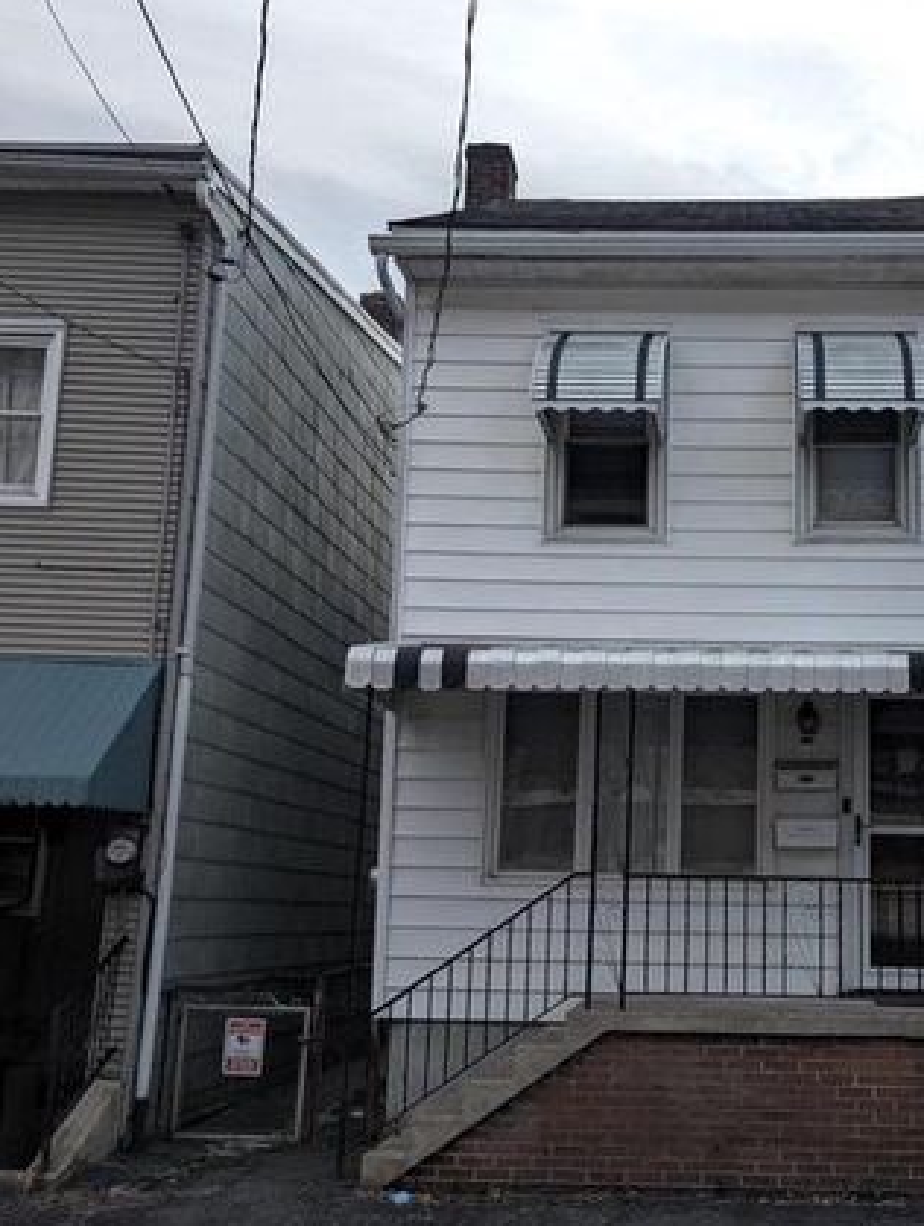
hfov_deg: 36.7
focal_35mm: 38
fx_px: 1348
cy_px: 676
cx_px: 725
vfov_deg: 48.8
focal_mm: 6.81
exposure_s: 1/1742
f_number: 1.85
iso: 33
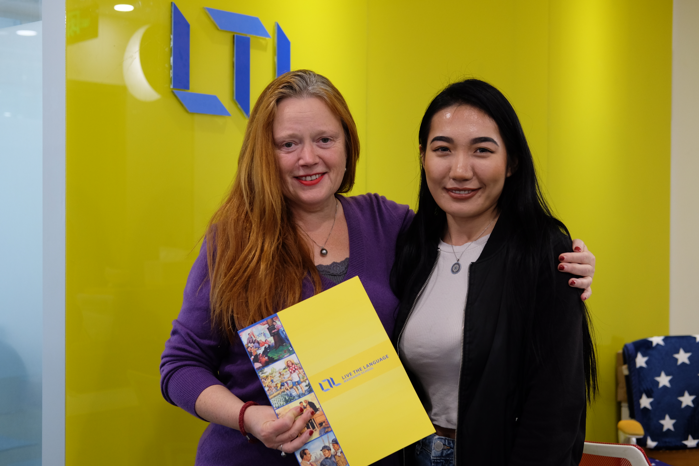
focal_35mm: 53
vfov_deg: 25.5
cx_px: 350
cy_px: 233
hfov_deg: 37.5
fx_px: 1029
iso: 800
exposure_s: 1/60
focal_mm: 35
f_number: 2.8
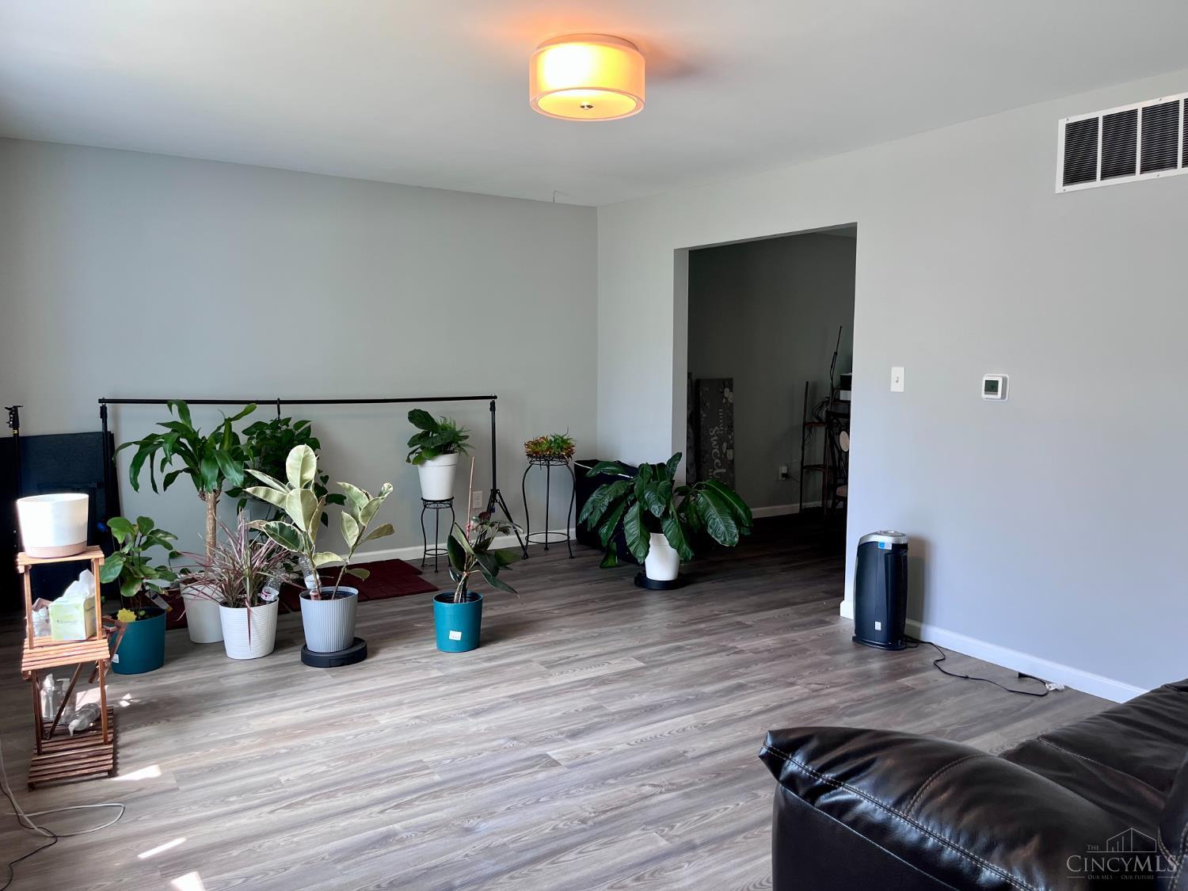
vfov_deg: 53.1
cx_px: 594
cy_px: 446
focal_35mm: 26
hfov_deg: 67.3
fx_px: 892
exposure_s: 1/120
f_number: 1.6
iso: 100
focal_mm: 5.1
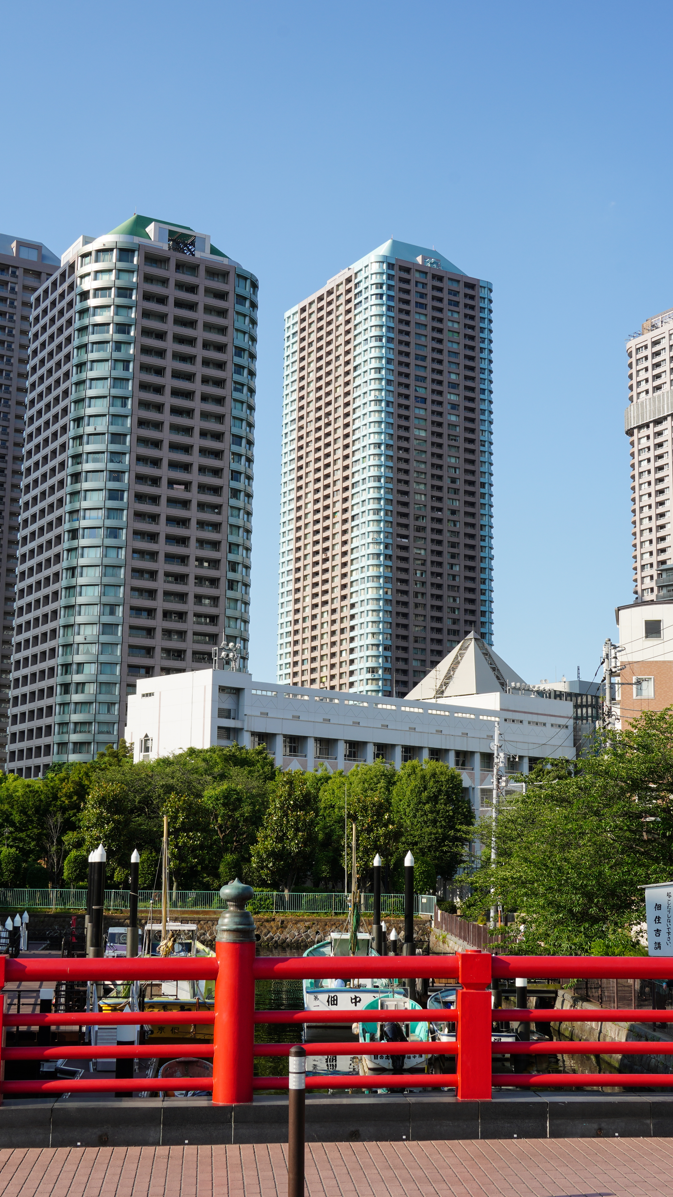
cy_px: 591
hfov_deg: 26.5
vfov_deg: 45.5
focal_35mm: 45
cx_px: 339
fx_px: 1428
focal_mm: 28
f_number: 13
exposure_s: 1/60
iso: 100
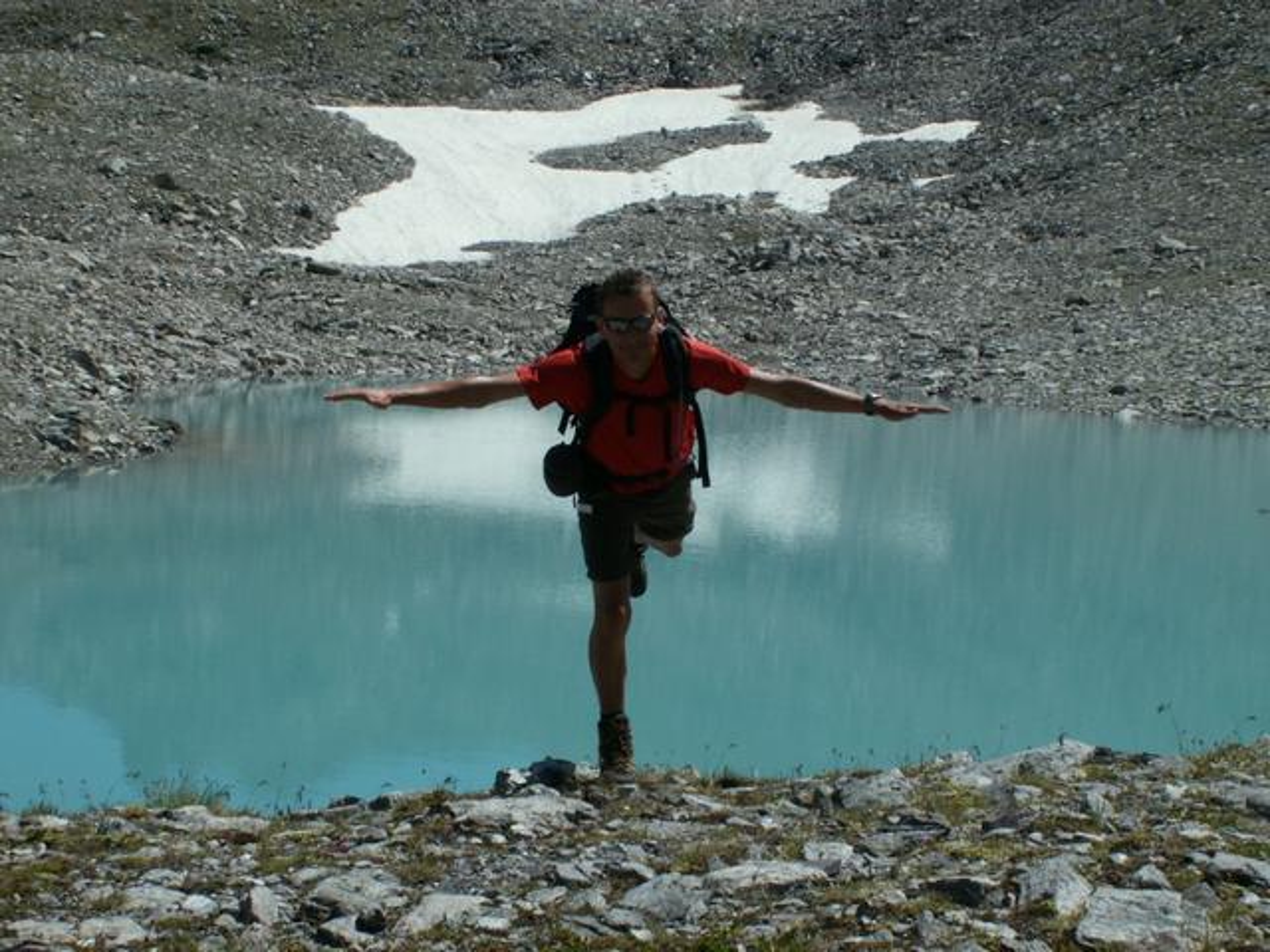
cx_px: 635
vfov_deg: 21.3
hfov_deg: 28.2
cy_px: 476
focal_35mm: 69
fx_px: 2531
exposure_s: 1/250
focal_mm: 11.49
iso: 50
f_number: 8
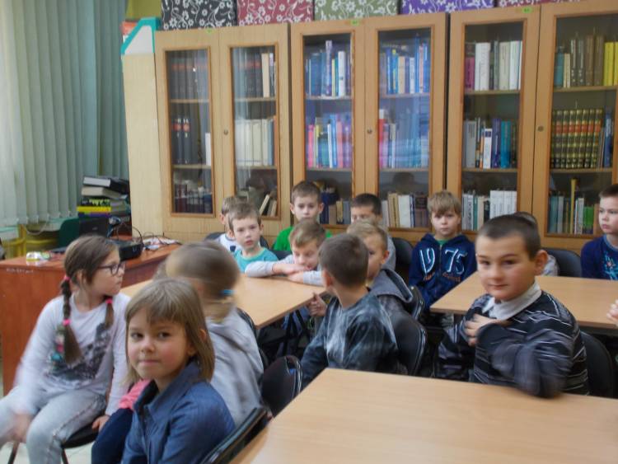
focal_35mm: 44
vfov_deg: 32.9
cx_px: 309
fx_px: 786
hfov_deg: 42.9
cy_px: 232
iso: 200
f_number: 4.2
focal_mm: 7.9
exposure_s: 1/15
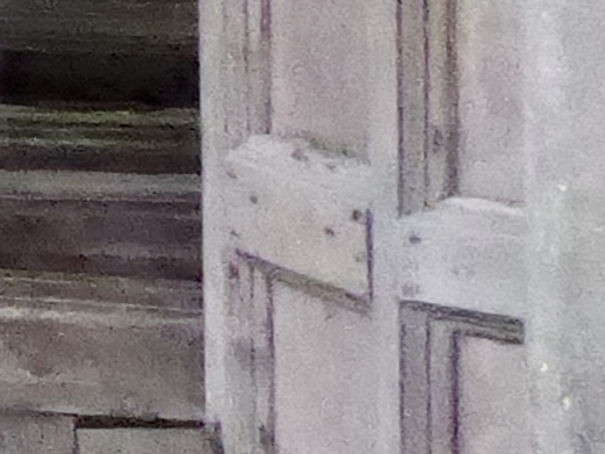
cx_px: -1382
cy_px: -71
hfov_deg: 8.2
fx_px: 3356
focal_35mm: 192
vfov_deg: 7.7
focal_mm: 4.3
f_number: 3.3
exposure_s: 1/60
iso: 3200
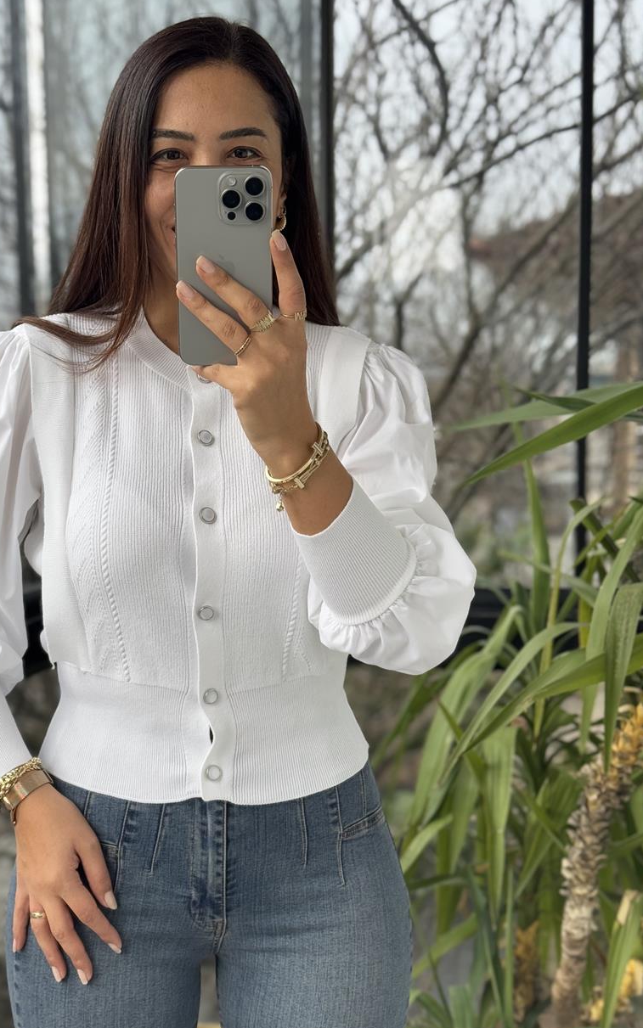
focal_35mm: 56
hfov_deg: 23.1
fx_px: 1570
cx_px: 223
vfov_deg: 36.3
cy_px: 547
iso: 64
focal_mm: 6.76
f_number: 1.78
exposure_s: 1/474
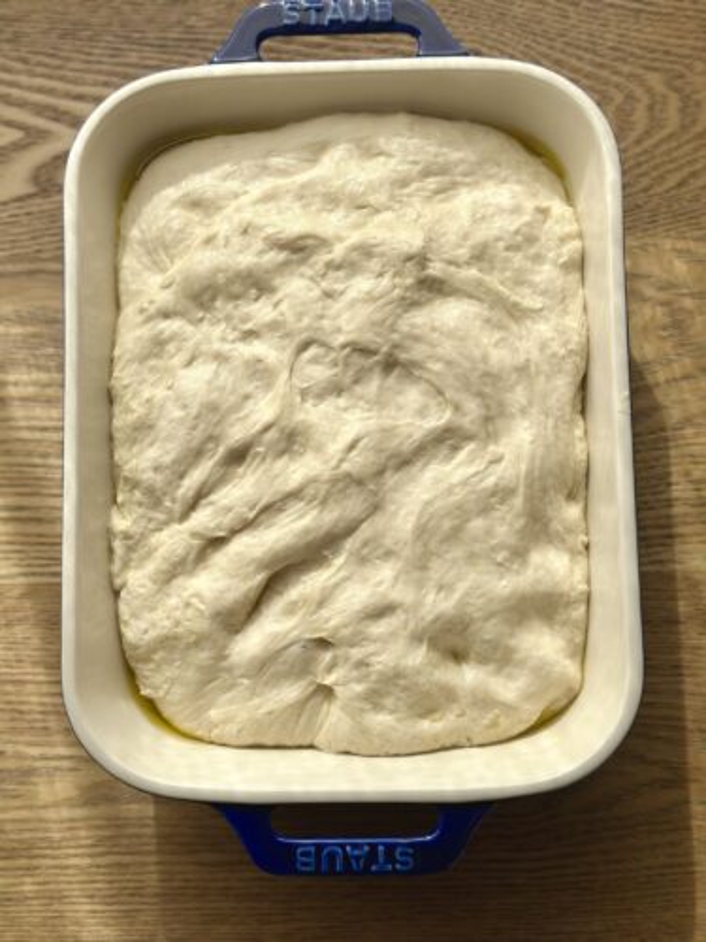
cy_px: 471
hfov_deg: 30.3
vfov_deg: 39.7
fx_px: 1305
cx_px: 353
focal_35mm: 48
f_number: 1.78
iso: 80
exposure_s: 1/2252
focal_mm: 6.86
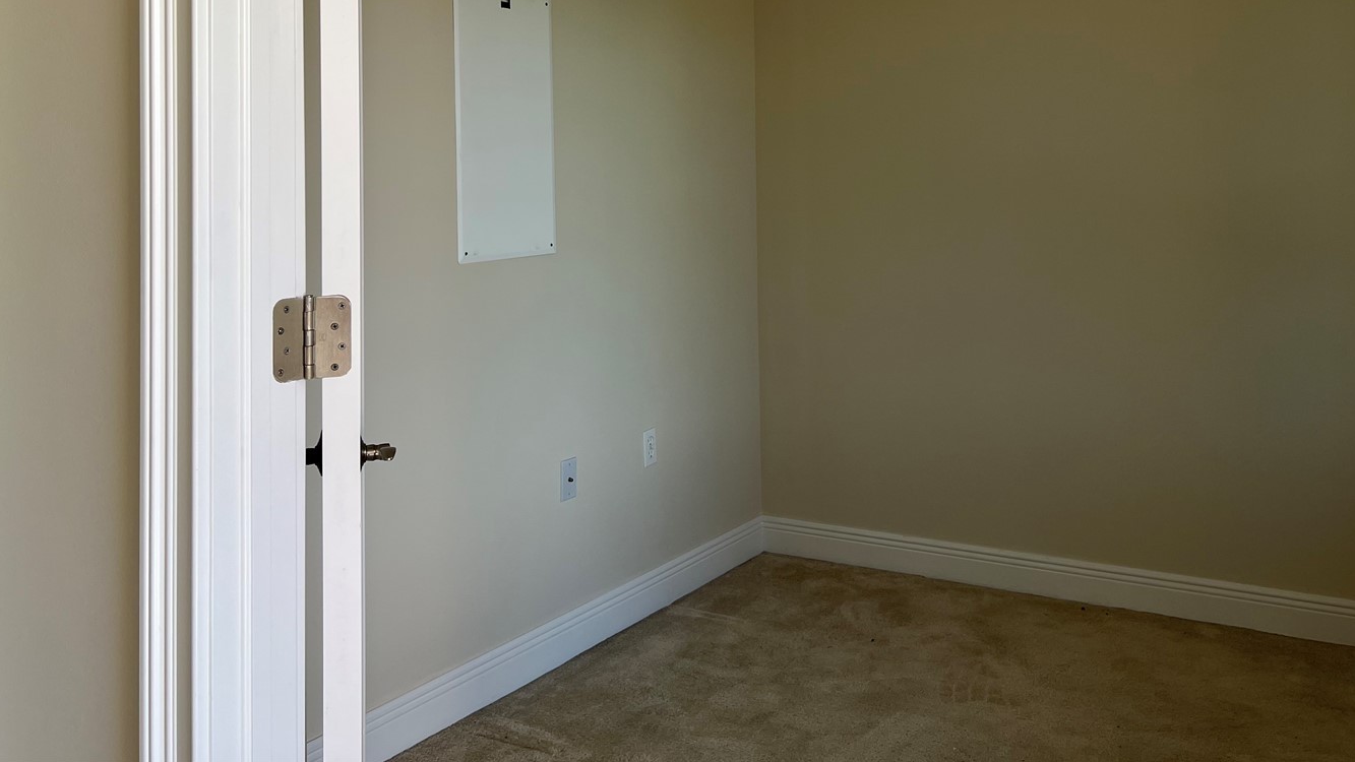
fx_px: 1222
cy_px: 153
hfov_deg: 57.9
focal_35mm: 34
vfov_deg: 33.7
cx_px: 740
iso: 40
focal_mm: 5.7
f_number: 1.5
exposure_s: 1/207
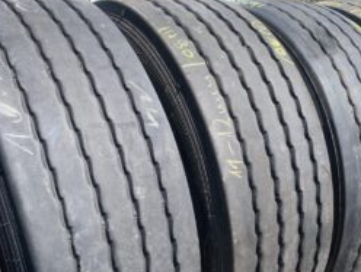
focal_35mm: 45
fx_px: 470
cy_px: 201
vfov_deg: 31.7
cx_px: 226
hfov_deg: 41.7
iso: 25
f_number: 1.8
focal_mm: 4.25
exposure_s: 1/1235
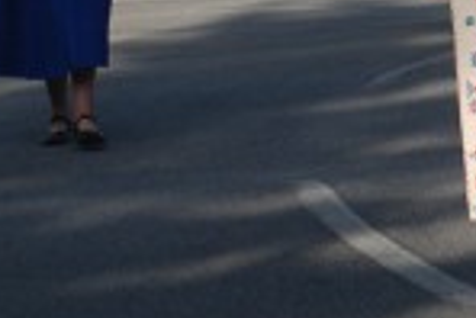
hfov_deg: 6.1
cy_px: -156
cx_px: 1029
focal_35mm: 324
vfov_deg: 4.2
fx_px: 4288
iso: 100
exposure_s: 1/250
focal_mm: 40
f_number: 8
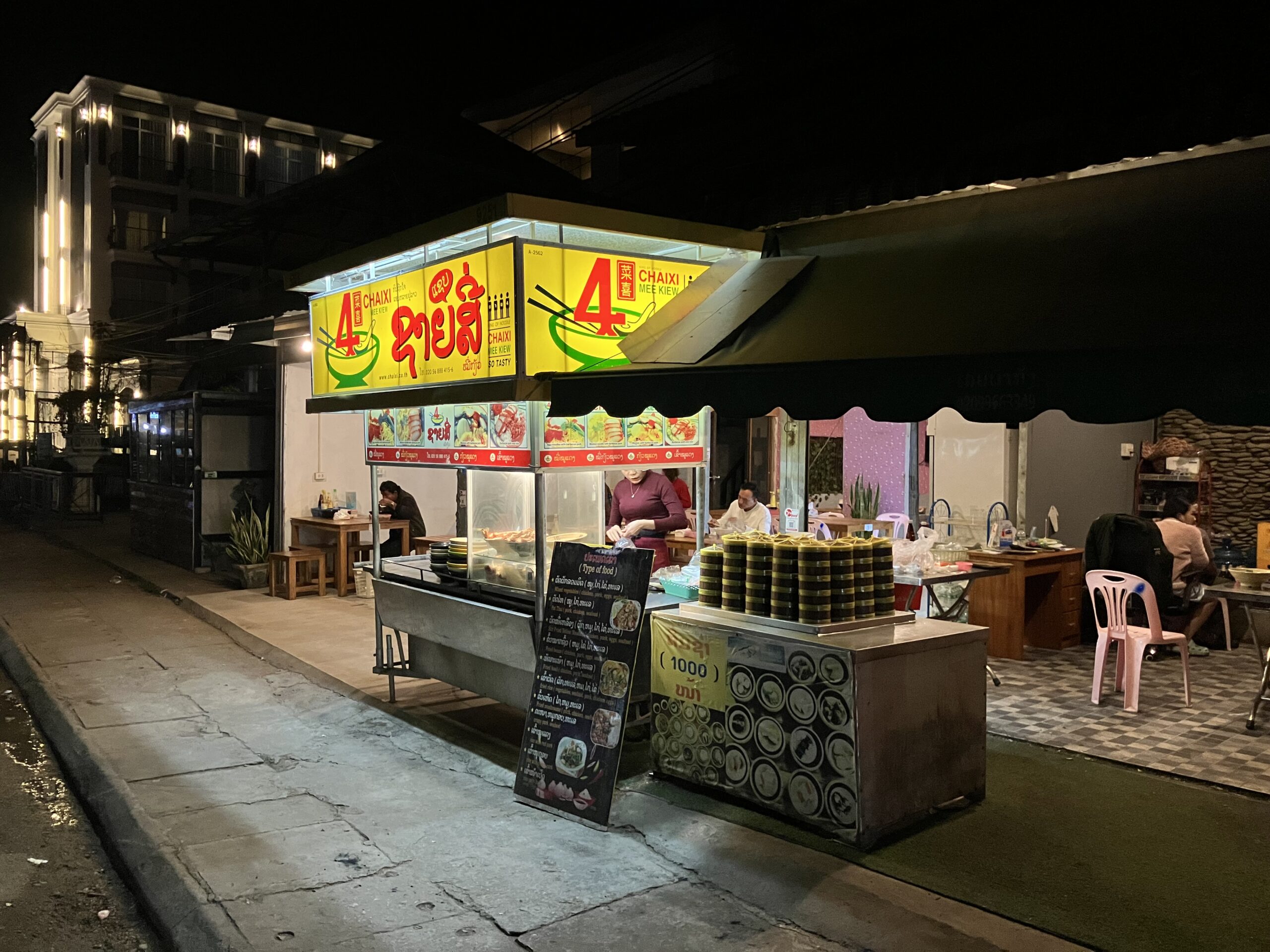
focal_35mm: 28
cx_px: 635
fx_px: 1027
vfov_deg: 49.7
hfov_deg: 63.4
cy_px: 476
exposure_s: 1/50
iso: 320
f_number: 1.8
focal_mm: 3.99
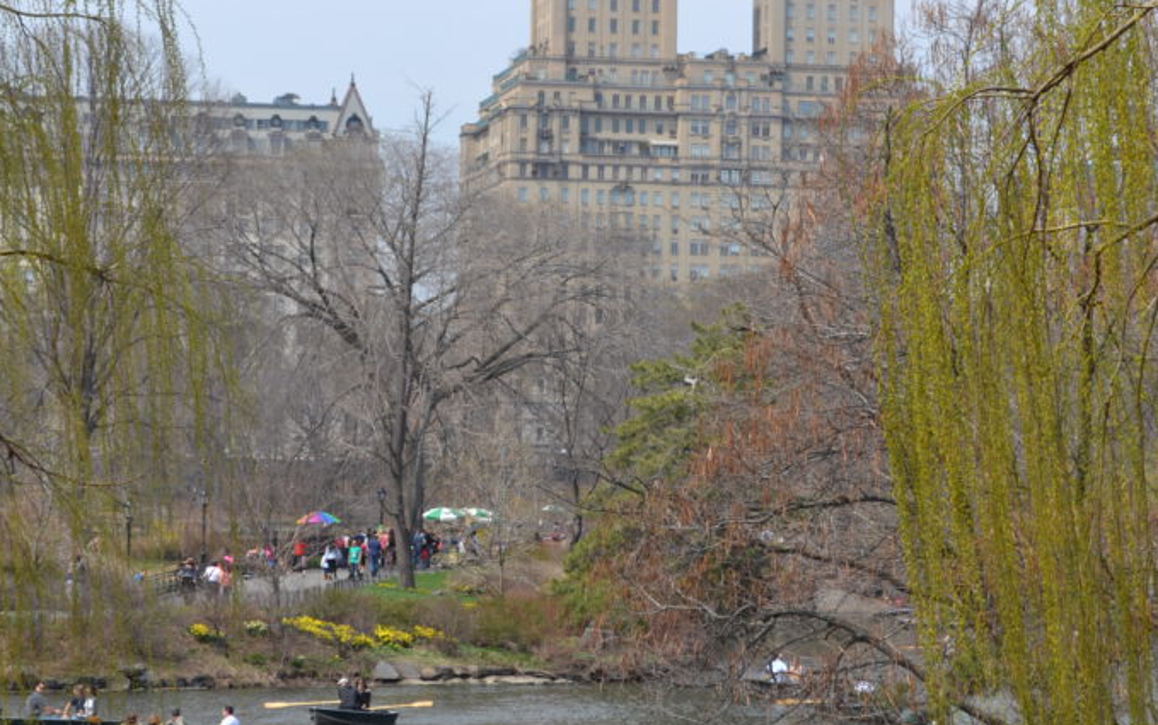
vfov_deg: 10.3
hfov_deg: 16.5
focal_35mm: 127
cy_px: 160
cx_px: 577
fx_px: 4002
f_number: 8
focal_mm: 55
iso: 100
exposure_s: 1/250
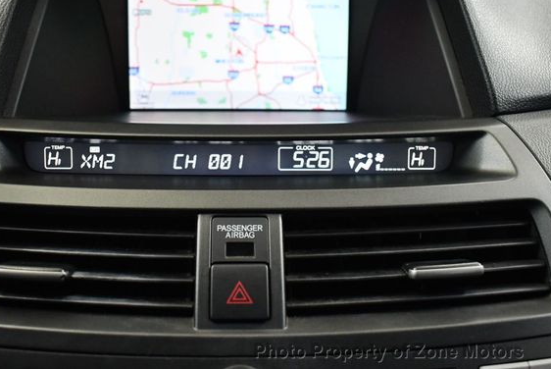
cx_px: 242
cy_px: 160
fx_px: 628
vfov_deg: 32.7
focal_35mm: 41
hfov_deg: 47.3
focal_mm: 18
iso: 3200
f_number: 3.5
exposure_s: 1/100
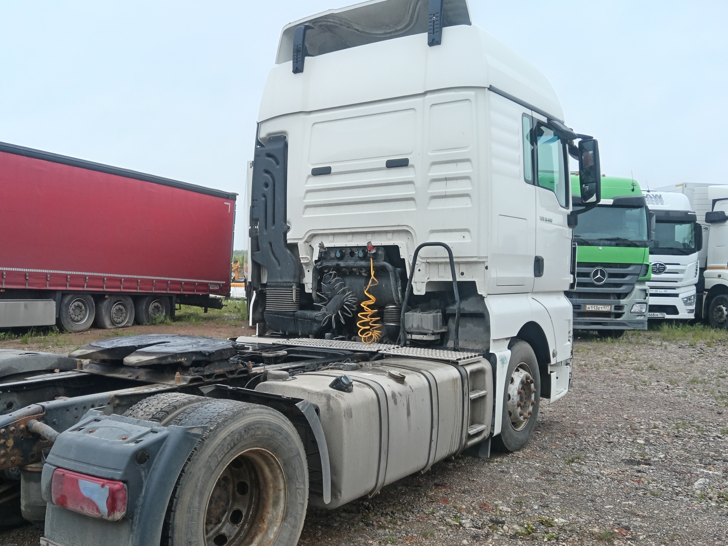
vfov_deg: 39.6
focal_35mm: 36
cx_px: 306
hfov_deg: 51.1
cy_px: 316
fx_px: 757
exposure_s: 1/229
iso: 100
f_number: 1.9
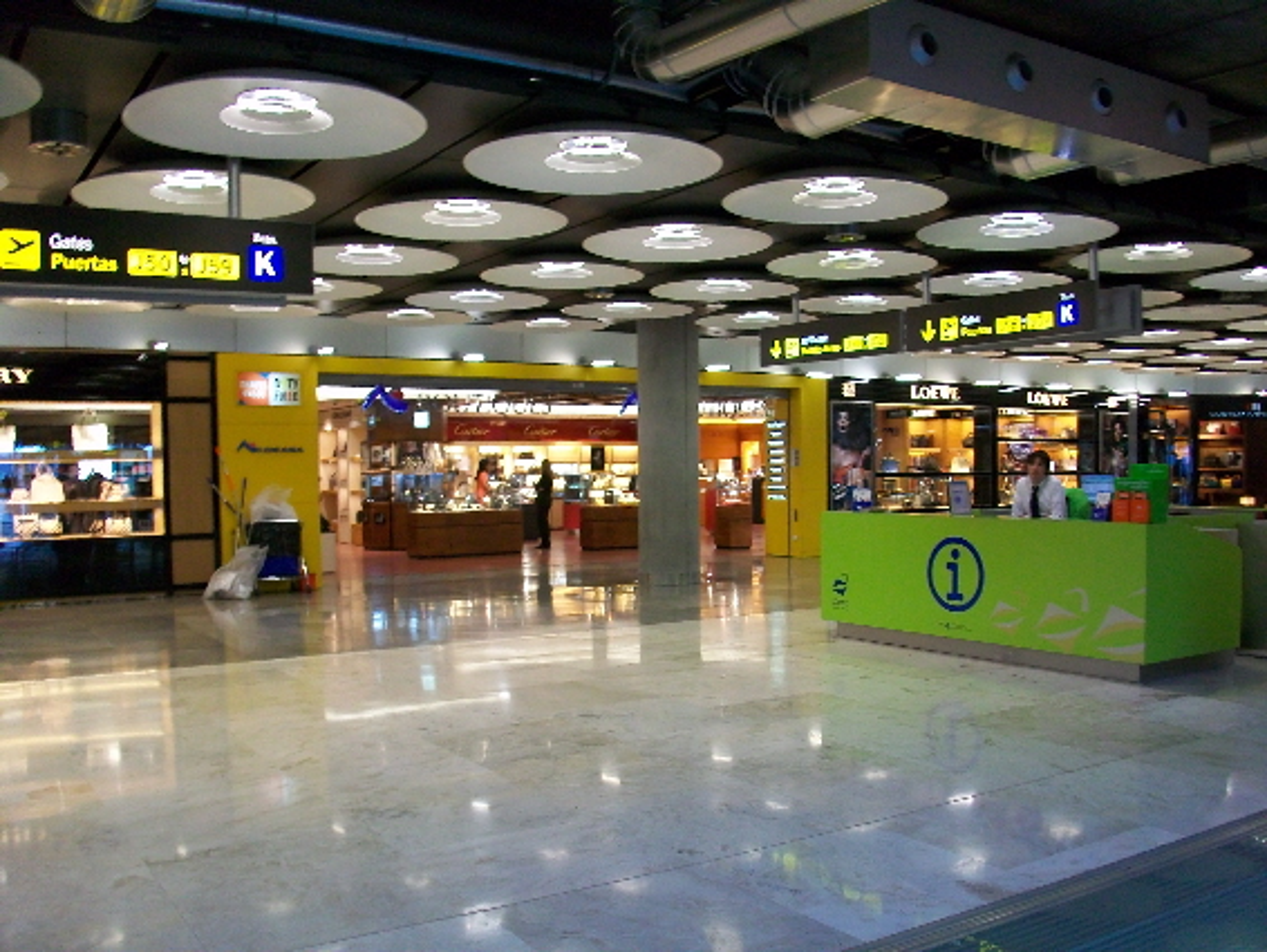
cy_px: 476
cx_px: 634
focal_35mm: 32
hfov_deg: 56.8
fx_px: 1172
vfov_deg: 44.2
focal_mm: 5.7
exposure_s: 1/25
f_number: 2.8
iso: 160
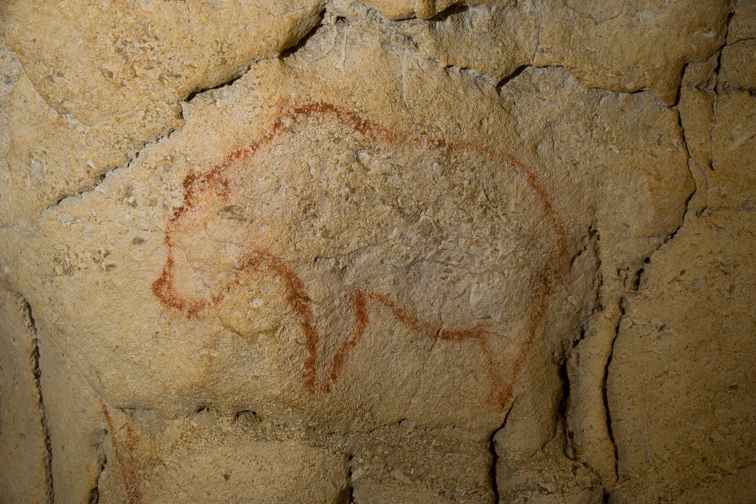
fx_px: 840
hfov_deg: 48.5
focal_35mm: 40
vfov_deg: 33.4
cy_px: 252
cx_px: 378
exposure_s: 1/60
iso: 200
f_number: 8
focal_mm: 40
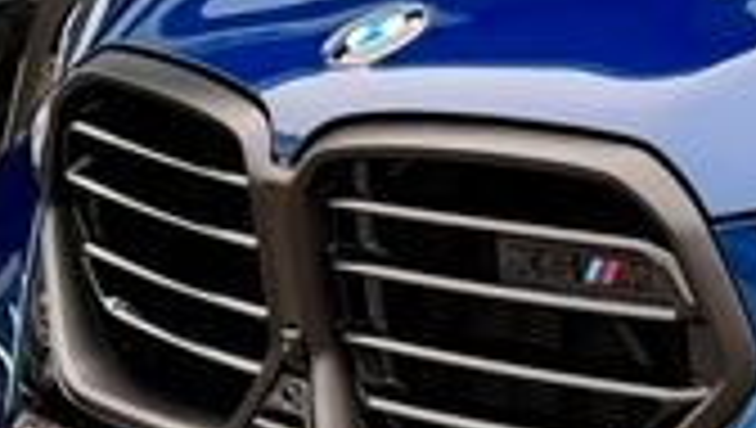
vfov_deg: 7.4
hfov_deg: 12.0
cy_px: -442
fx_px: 3191
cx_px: 1503
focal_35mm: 159
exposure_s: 1/100
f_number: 1.78
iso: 125
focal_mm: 6.76
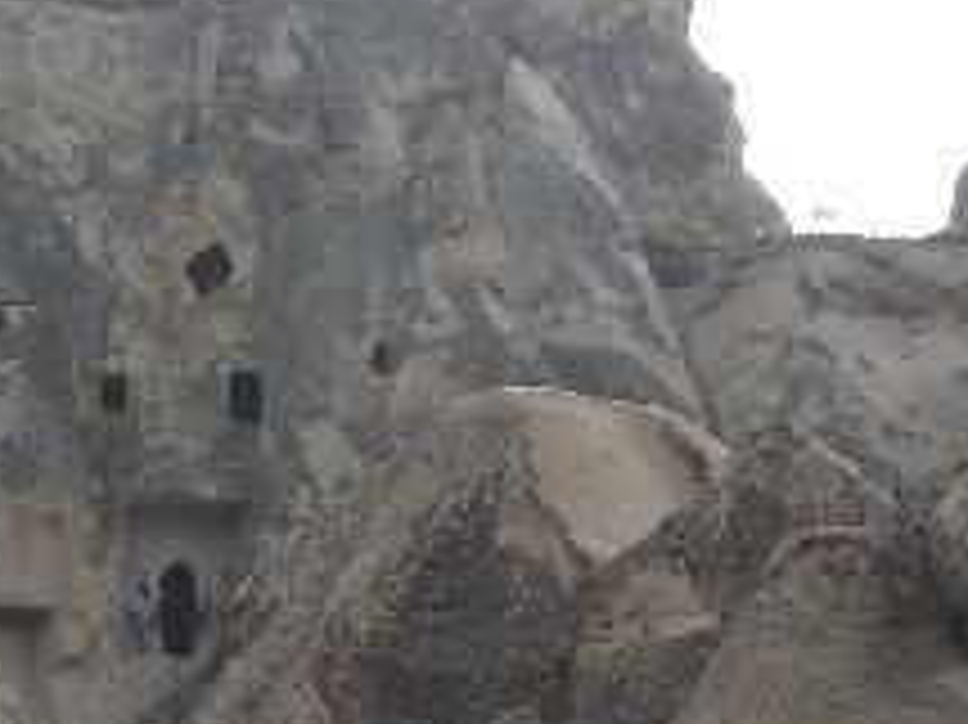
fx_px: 7798
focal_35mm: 279
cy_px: 1088
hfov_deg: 7.1
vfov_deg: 5.3
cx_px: 36
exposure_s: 1/400
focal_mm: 9
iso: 100
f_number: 4
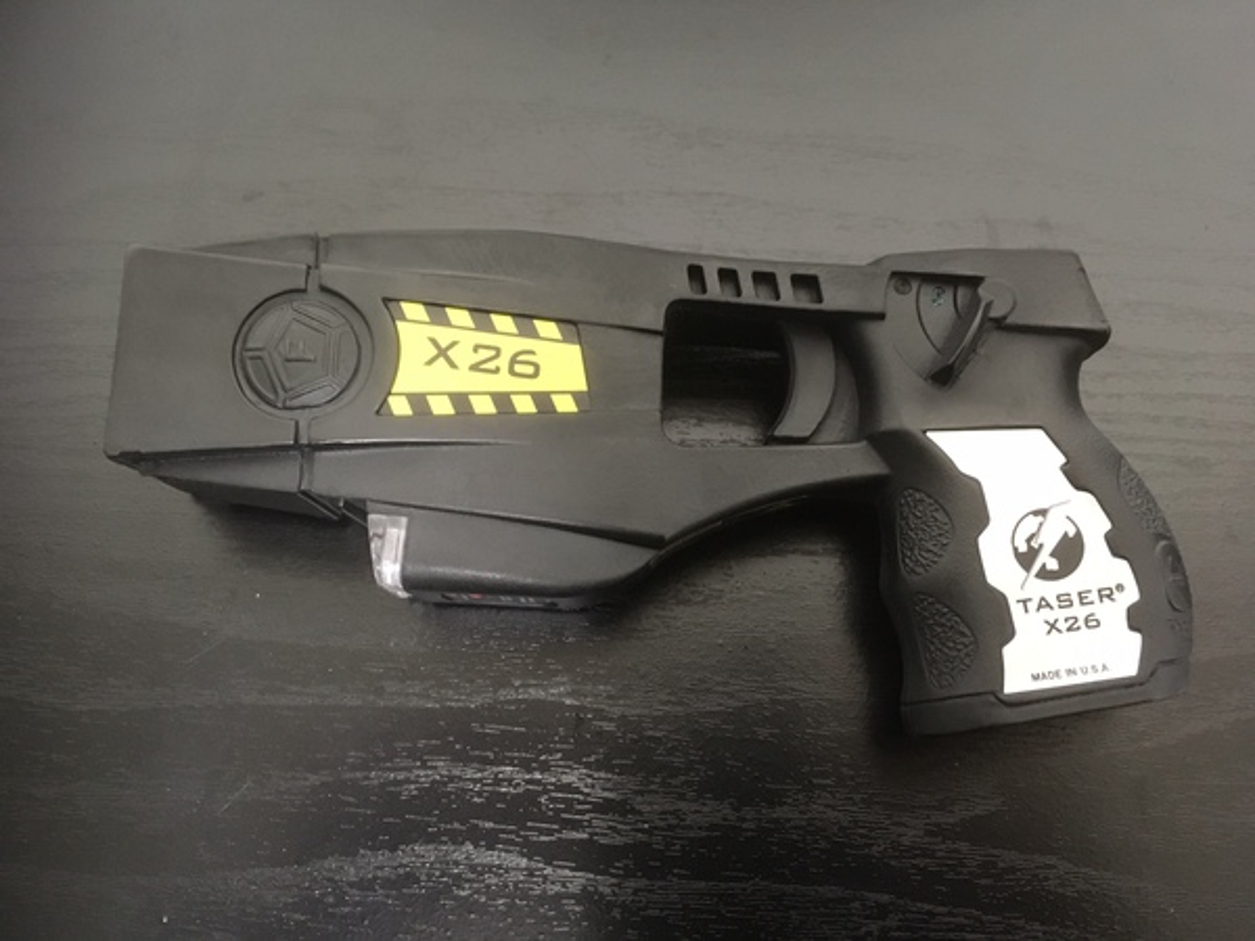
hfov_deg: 61.7
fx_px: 1051
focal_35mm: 29
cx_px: 628
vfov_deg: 48.2
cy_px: 470
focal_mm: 4.15
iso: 500
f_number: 2.2
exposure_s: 1/15
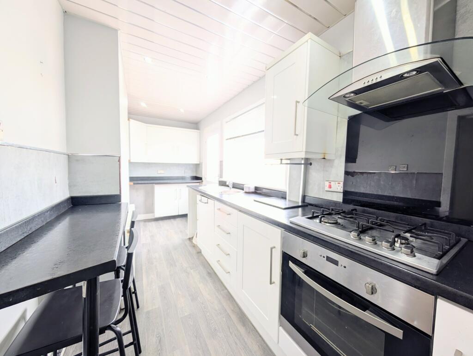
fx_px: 164
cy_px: 178
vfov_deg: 94.6
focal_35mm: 12
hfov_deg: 110.5
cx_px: 236
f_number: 1.7
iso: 68
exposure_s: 1/50
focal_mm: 2.02
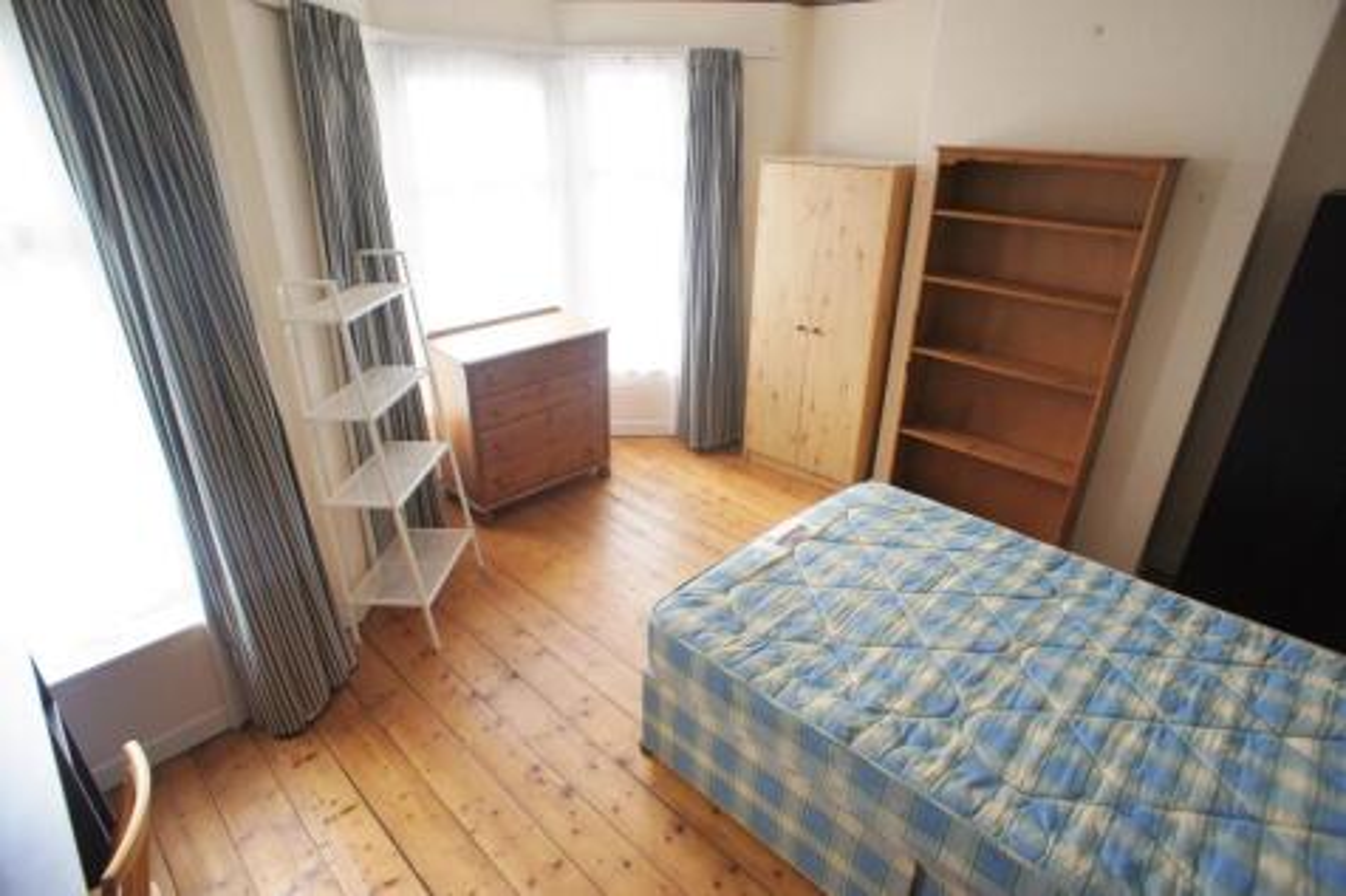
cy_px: 448
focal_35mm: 24
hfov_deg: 73.8
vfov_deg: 53.1
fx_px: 897
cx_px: 673
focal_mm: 16
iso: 200
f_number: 4.5
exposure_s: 1/80
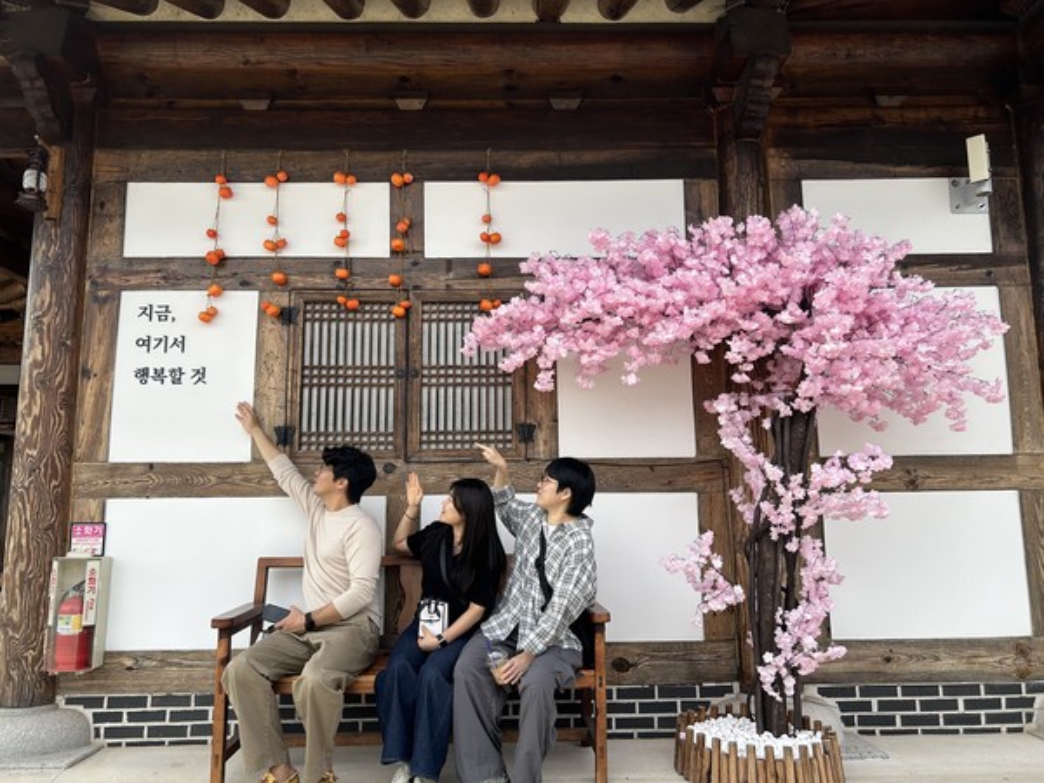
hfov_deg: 67.3
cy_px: 392
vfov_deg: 53.1
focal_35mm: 26
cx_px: 522
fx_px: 784
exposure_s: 1/1344
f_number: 1.5
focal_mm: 5.7
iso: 50
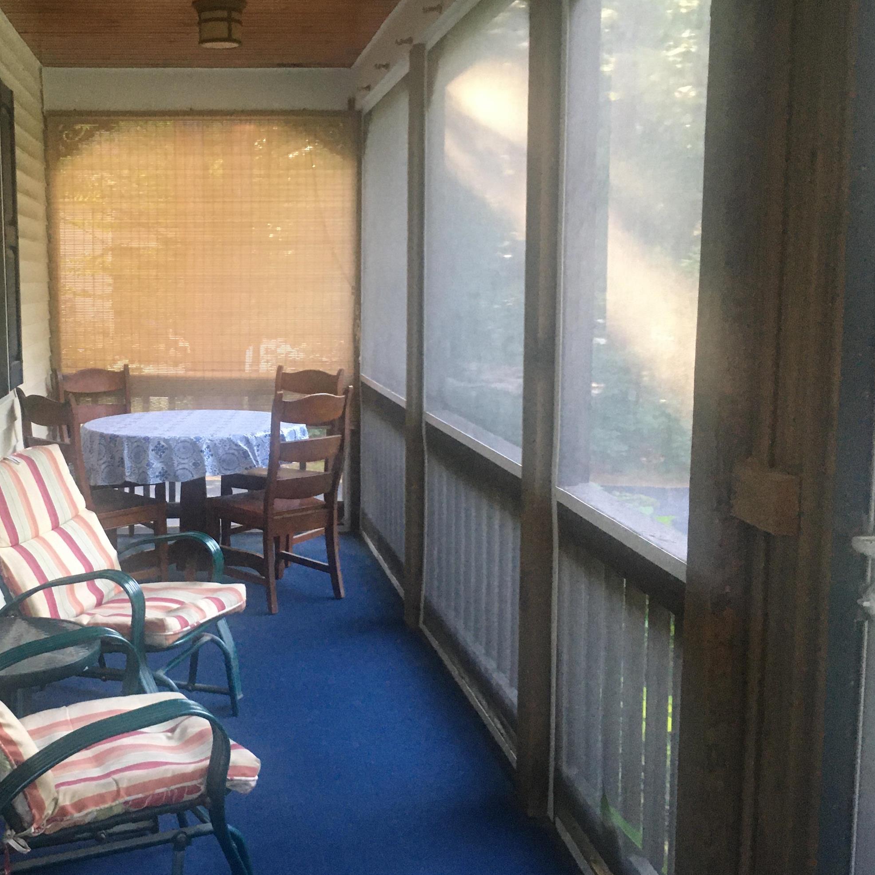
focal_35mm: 40
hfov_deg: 40.8
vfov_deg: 41.9
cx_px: 227
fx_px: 1144
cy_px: 425
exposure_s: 1/30
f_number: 2.2
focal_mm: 4.15
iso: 160
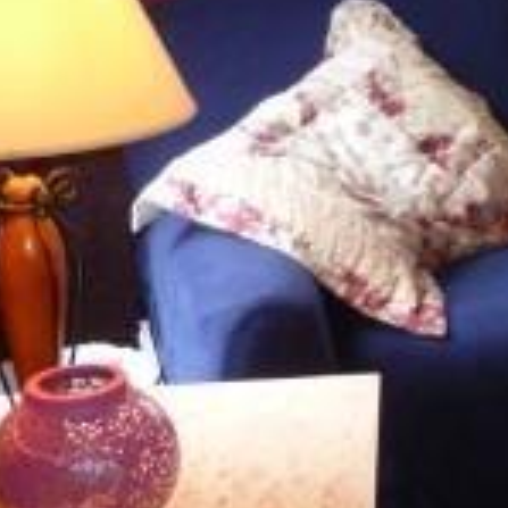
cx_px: 805
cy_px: 31
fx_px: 1760
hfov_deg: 15.0
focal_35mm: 106
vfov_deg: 16.2
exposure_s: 1/30
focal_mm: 5
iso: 200
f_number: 3.3
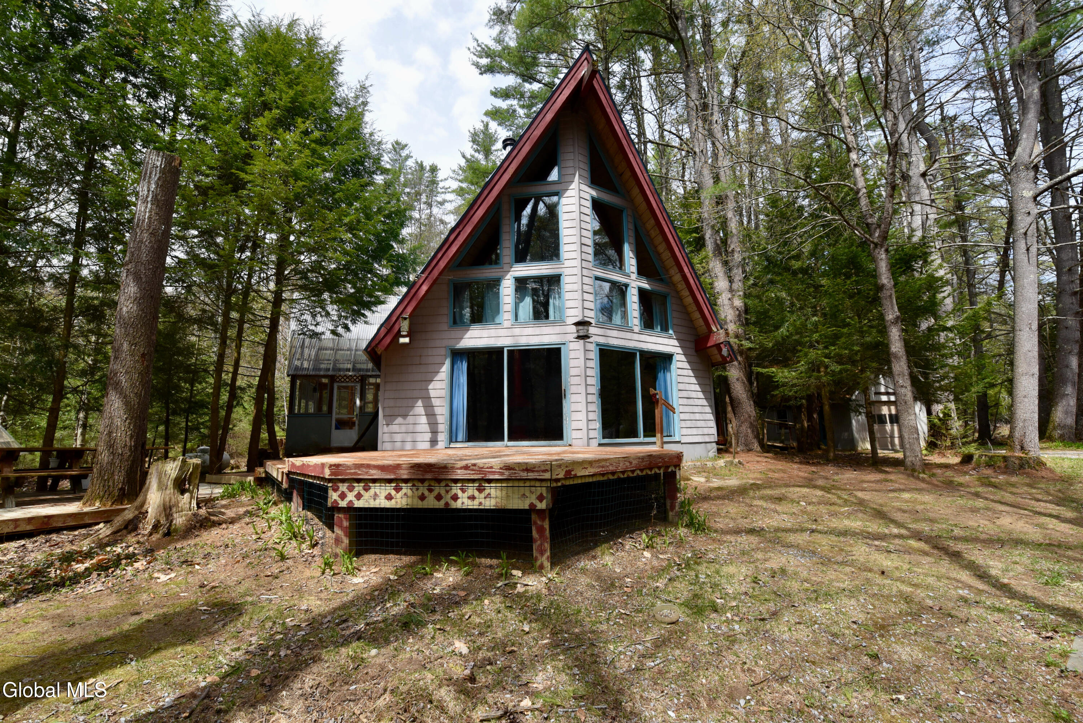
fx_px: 421
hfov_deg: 104.2
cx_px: 542
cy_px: 362
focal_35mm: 14
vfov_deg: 81.3
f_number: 11
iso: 800
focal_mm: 14
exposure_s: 1/500
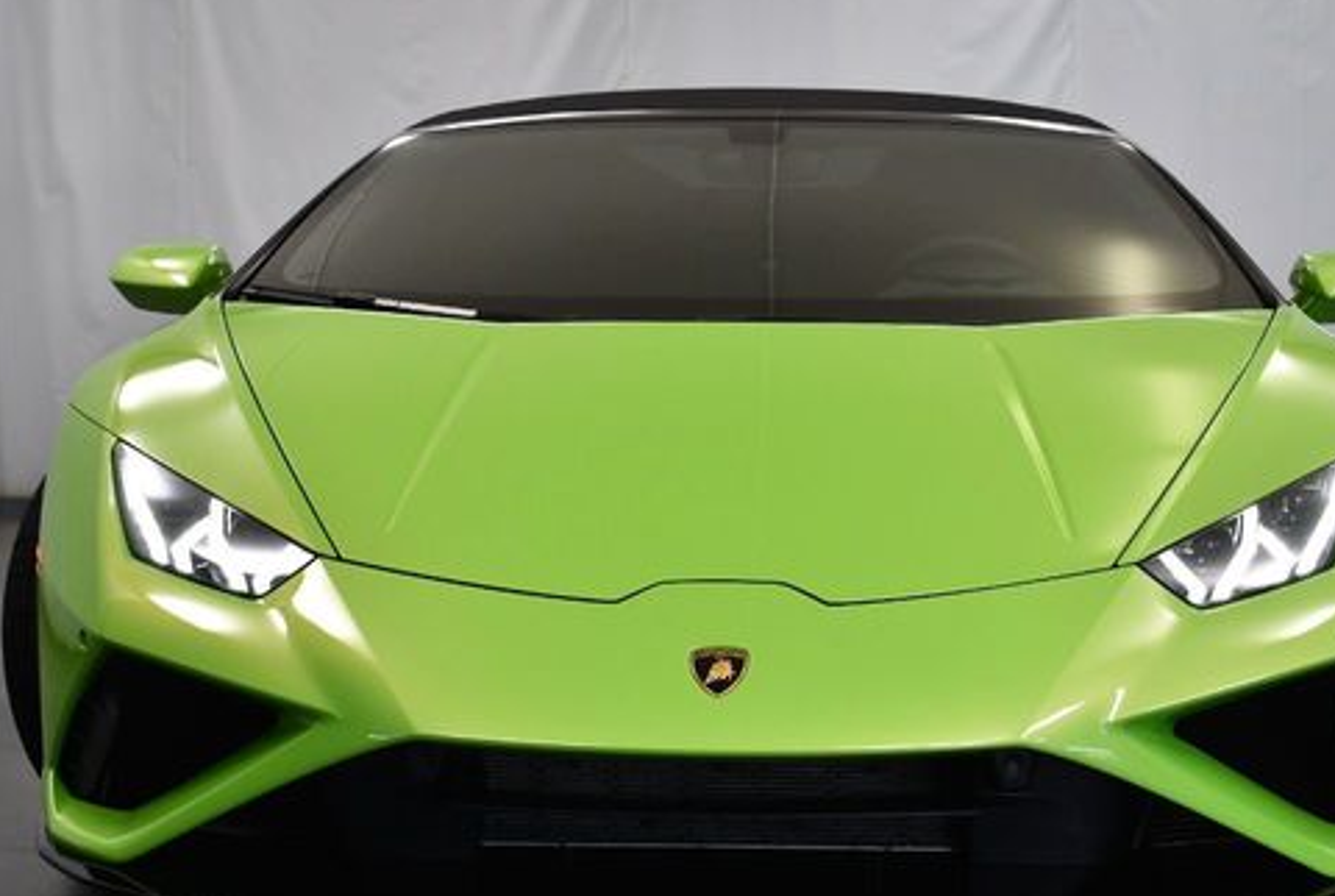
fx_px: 2675
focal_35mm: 72
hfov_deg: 28.0
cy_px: 533
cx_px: 729
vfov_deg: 19.0
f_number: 4
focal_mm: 27
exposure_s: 1/250
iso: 720
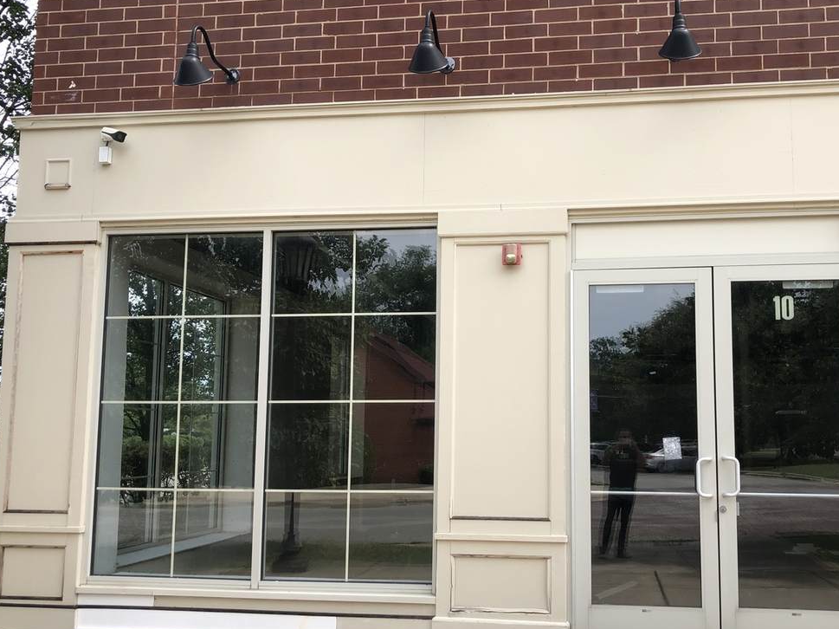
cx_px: 501
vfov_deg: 38.6
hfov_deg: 49.9
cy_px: 348
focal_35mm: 37
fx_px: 896
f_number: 1.8
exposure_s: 1/762
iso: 20
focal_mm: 3.99
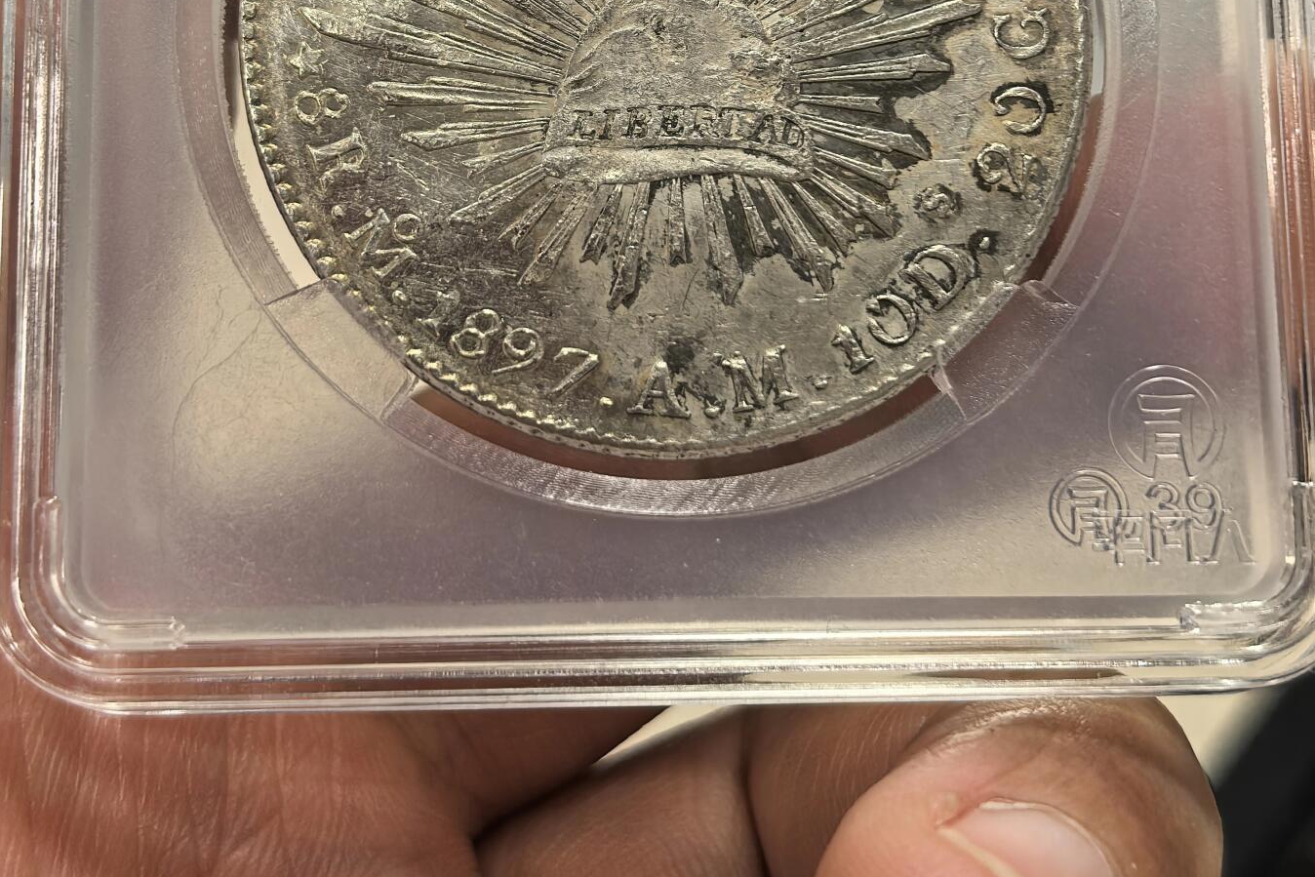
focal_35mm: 75
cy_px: 55
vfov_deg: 17.9
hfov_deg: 27.0
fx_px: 2740
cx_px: 658
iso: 250
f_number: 2
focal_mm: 6.98
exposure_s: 1/100
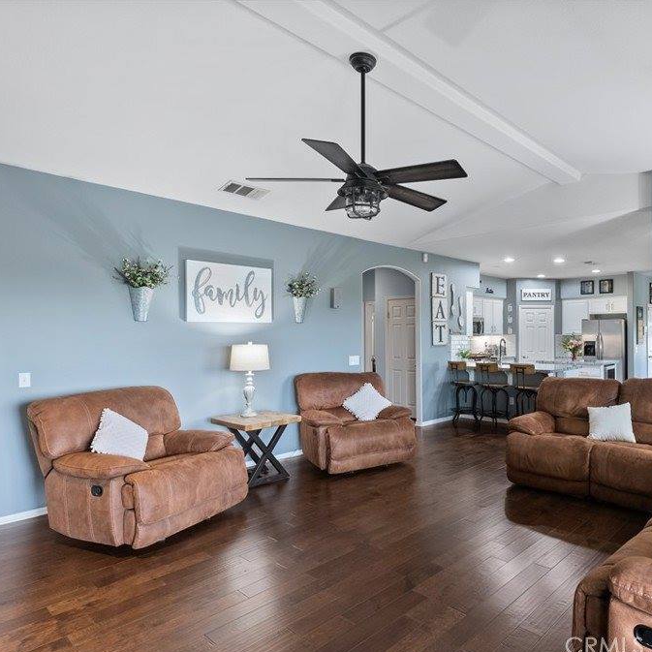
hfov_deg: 67.4
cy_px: 329
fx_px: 469
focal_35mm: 22
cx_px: 444
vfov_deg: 69.6
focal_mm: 17
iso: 100
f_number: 8
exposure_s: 1/3
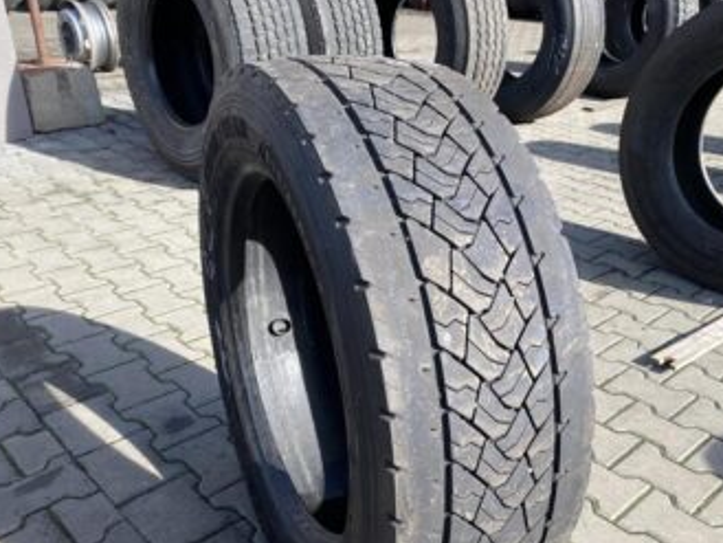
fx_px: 710
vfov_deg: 41.5
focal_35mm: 34
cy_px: 342
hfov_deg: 53.8
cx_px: 411
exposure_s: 1/998
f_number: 1.8
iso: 32
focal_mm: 4.25
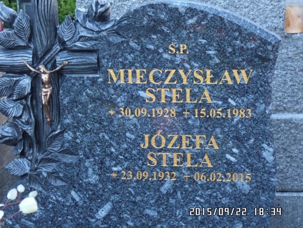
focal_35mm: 93
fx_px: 814
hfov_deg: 21.1
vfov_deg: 15.9
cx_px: 152
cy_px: 114
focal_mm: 16.5
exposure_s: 1/20
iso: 800
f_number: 3.9
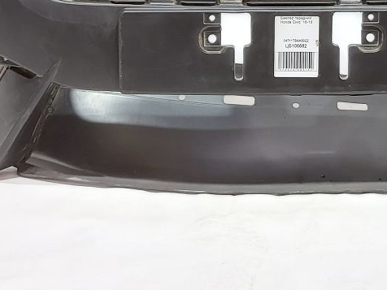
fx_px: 783
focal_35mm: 70
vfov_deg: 20.1
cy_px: -25
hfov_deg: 27.4
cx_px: 294
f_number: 1.8
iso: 320
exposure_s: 1/25
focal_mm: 5.23
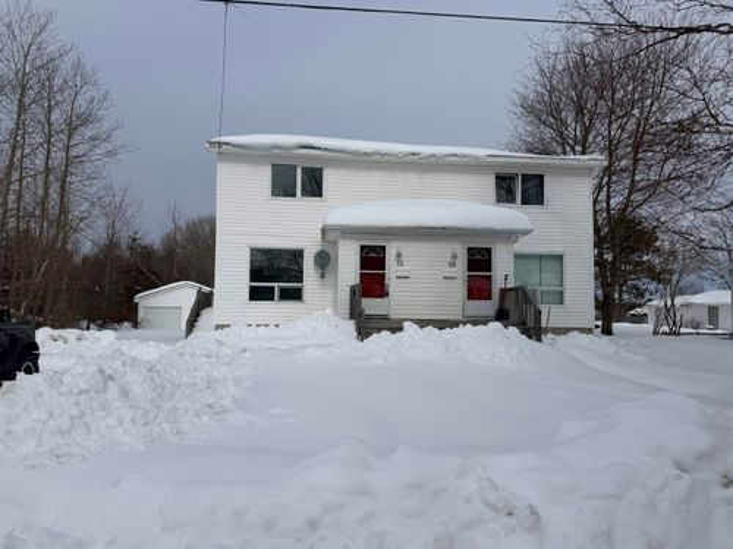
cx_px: 366
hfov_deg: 71.6
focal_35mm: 24
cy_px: 274
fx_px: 508
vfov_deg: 56.8
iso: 80
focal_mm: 6.76
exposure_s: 1/14286
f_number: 1.78
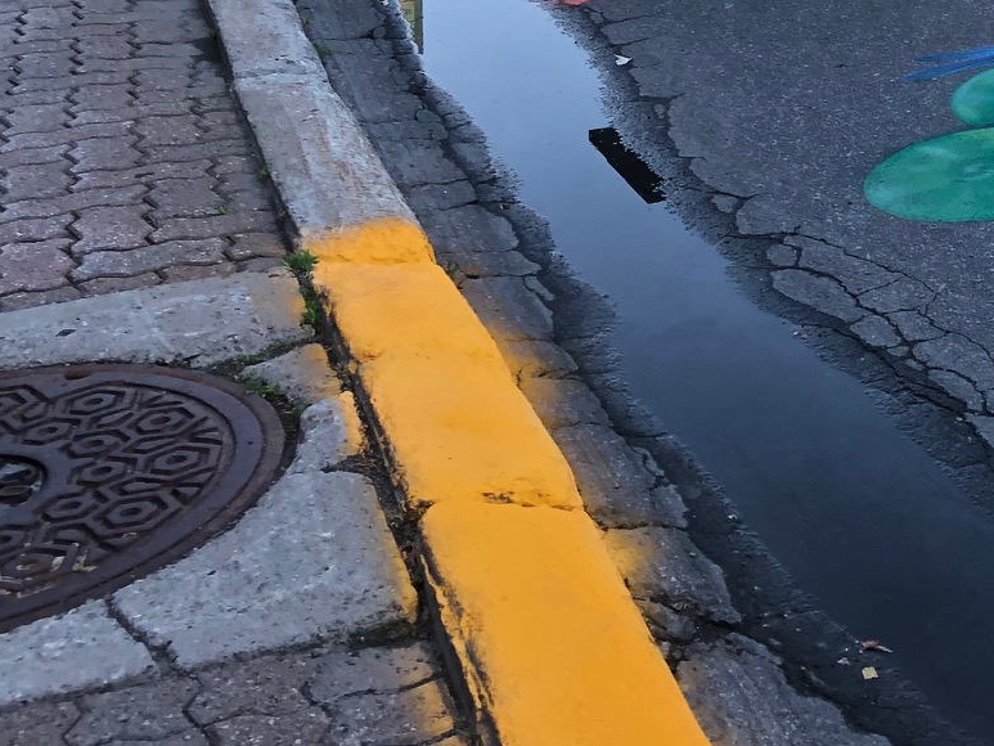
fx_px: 2097
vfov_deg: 18.8
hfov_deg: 24.7
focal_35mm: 73
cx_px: 1107
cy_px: -205
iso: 40
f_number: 1.8
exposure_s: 1/120
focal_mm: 3.99
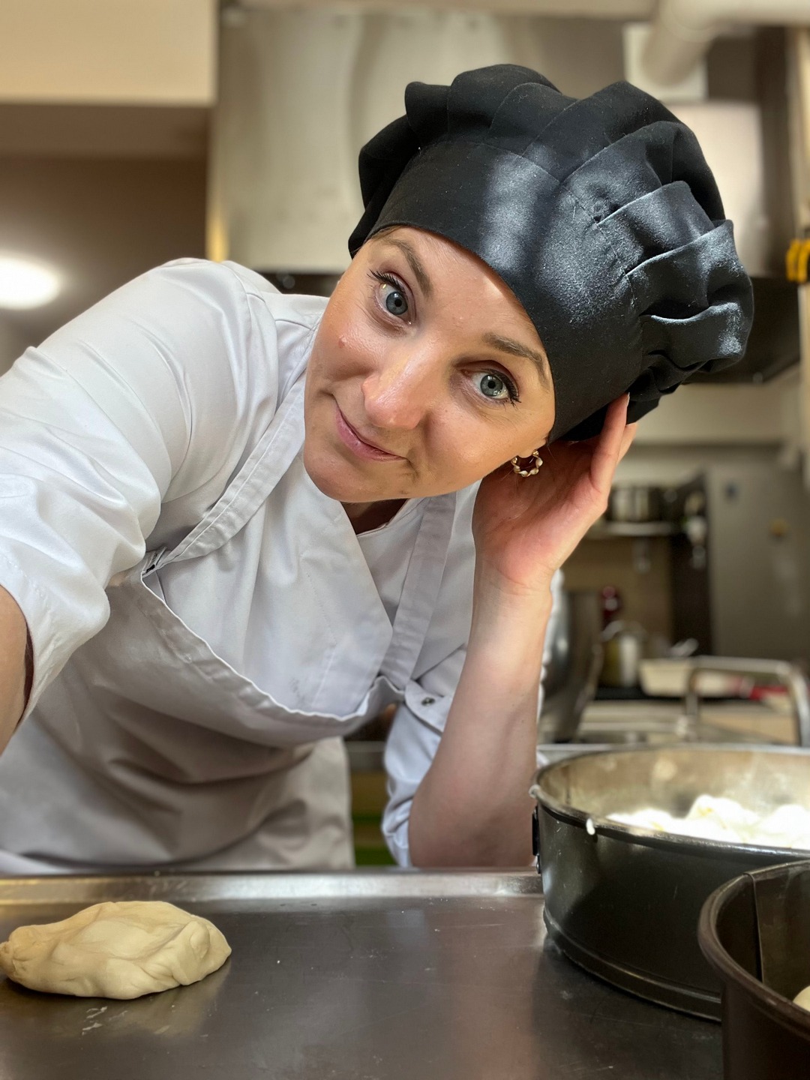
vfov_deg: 60.0
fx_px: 936
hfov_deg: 46.8
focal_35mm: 30
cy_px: 540
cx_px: 405
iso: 100
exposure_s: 1/50
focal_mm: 2.71
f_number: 2.2
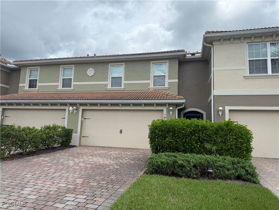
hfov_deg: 71.6
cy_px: 105
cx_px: 140
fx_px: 193
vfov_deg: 56.8
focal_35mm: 24
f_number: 1.78
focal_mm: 6.76
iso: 80
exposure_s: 1/4405
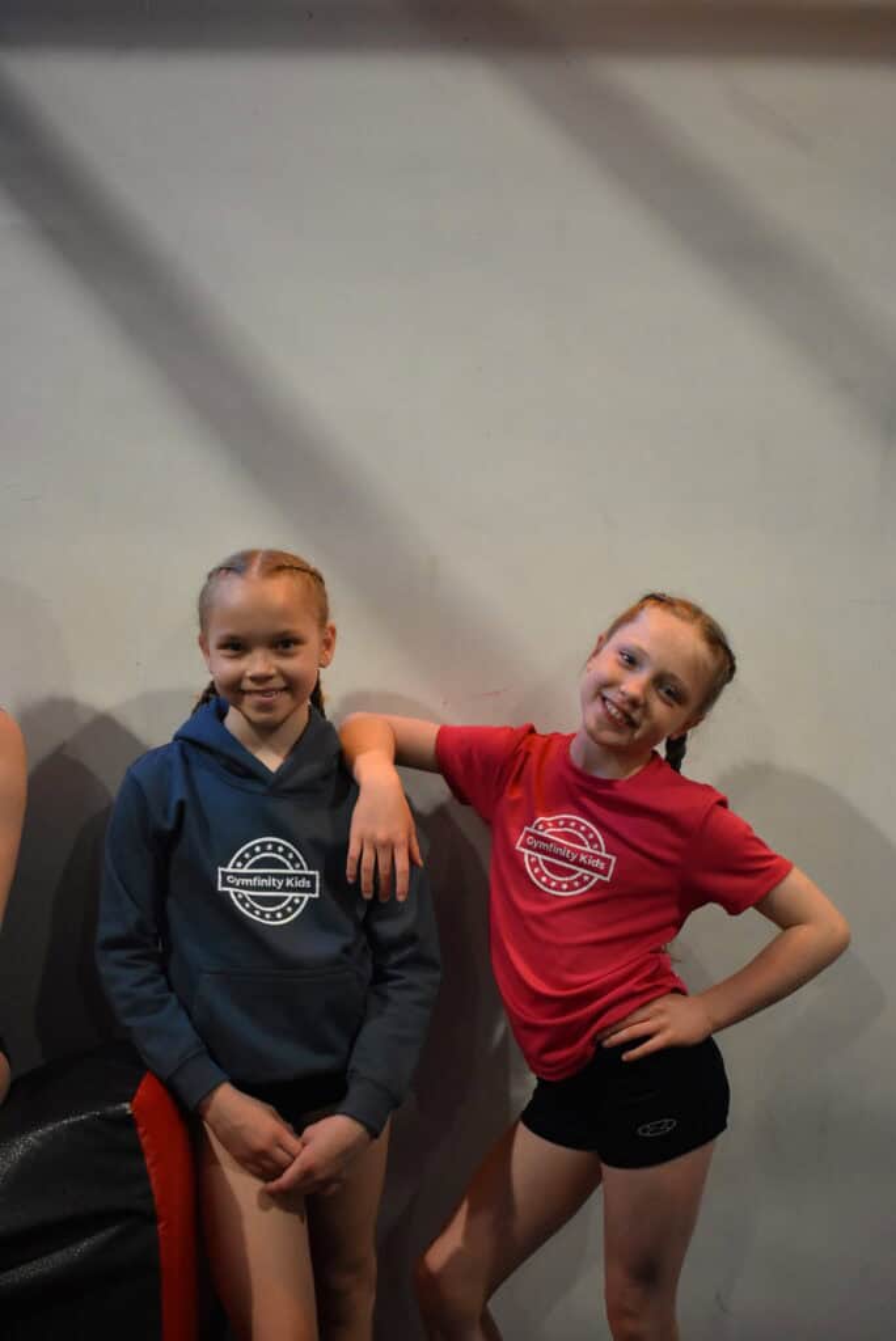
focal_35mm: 36
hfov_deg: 36.9
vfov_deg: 53.1
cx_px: 448
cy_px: 670
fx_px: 1342
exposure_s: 1/180
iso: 3200
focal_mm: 24
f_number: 4
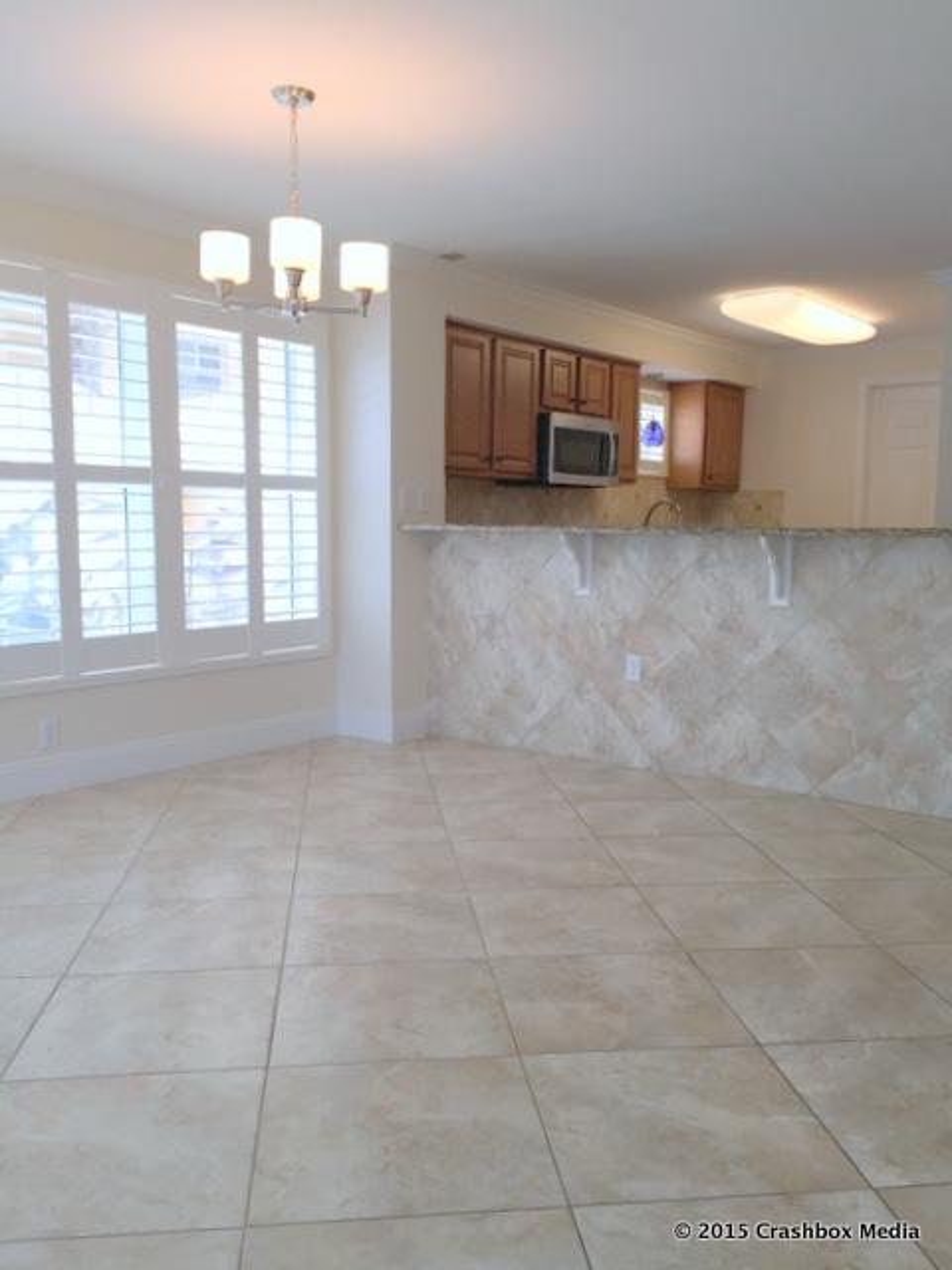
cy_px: 635
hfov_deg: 48.2
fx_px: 1063
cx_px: 476
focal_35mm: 29
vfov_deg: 61.7
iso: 32
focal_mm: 4.15
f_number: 2.2
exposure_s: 1/120
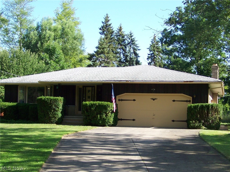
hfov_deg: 49.0
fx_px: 252
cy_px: 86
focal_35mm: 38
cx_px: 115
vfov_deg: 37.7
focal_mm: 6.3
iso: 64
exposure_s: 1/250
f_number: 2.8
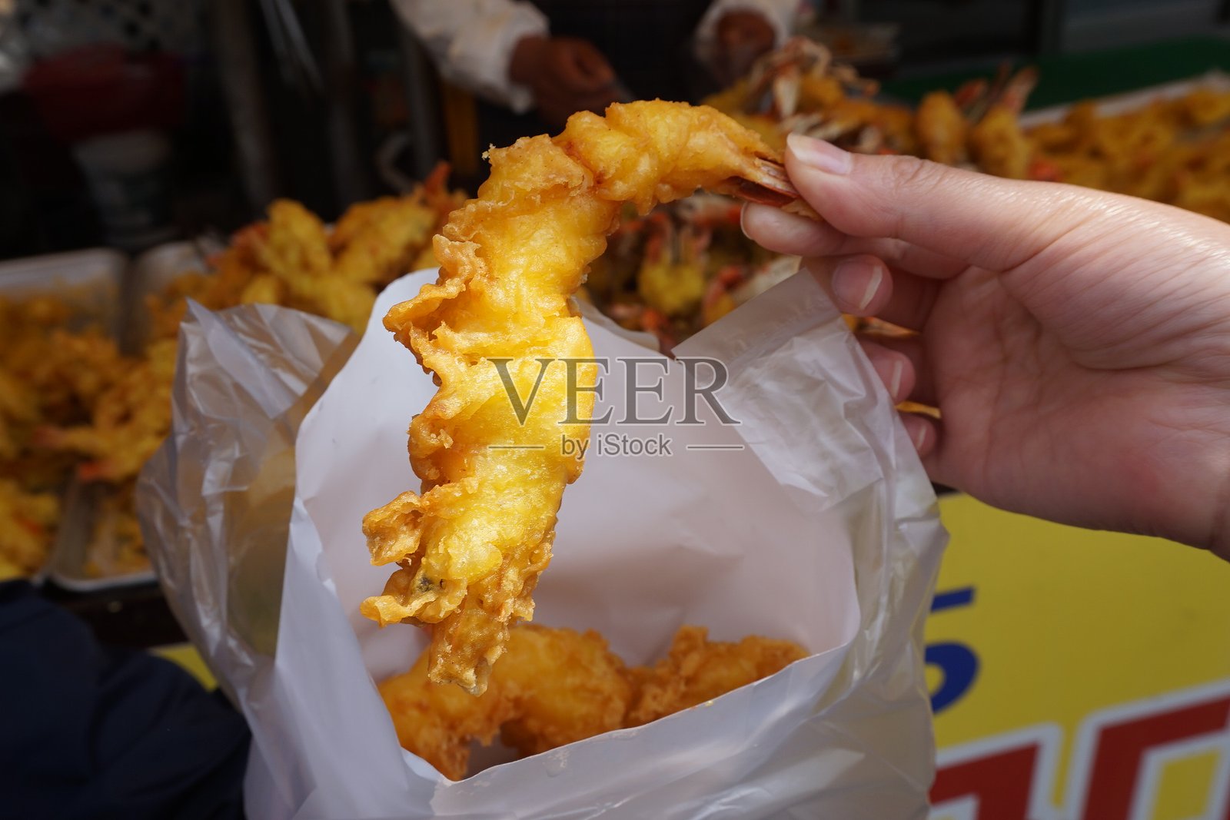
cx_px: 615
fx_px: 1076
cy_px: 410
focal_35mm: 32
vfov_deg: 41.7
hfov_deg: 59.5
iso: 100
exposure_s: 1/160
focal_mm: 21
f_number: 9
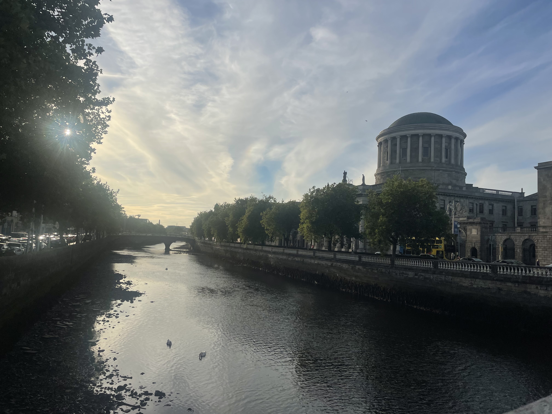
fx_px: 415
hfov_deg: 67.3
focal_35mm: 26
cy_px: 207
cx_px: 276
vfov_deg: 53.1
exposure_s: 1/11905
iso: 32
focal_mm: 4.2
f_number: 1.6
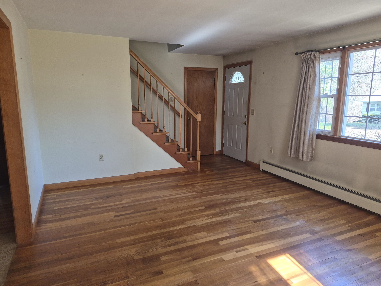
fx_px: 253
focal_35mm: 23
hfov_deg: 73.9
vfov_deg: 58.9
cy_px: 143
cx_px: 190
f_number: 1.8
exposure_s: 1/180
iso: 200
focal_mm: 5.4
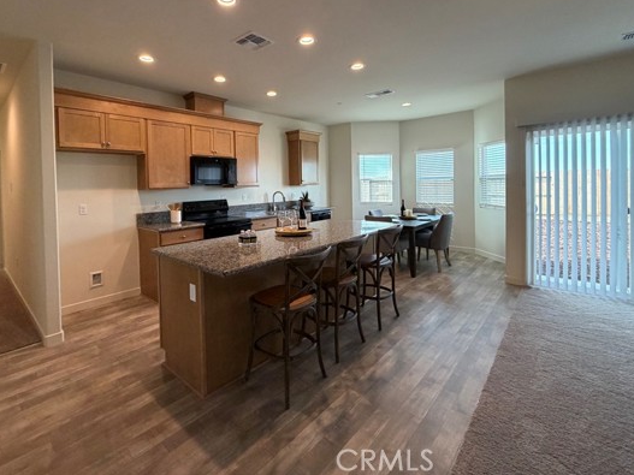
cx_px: 284
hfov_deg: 90.7
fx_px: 311
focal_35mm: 17
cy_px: 189
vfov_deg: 73.9
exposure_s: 1/120
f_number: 2.2
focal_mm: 2.22
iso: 250
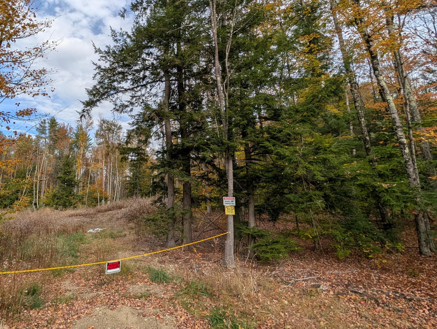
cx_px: 145
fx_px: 215
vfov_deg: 74.1
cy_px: 133
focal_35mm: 17
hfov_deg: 87.7
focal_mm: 2.02
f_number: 1.7
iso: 51
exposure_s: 1/2439
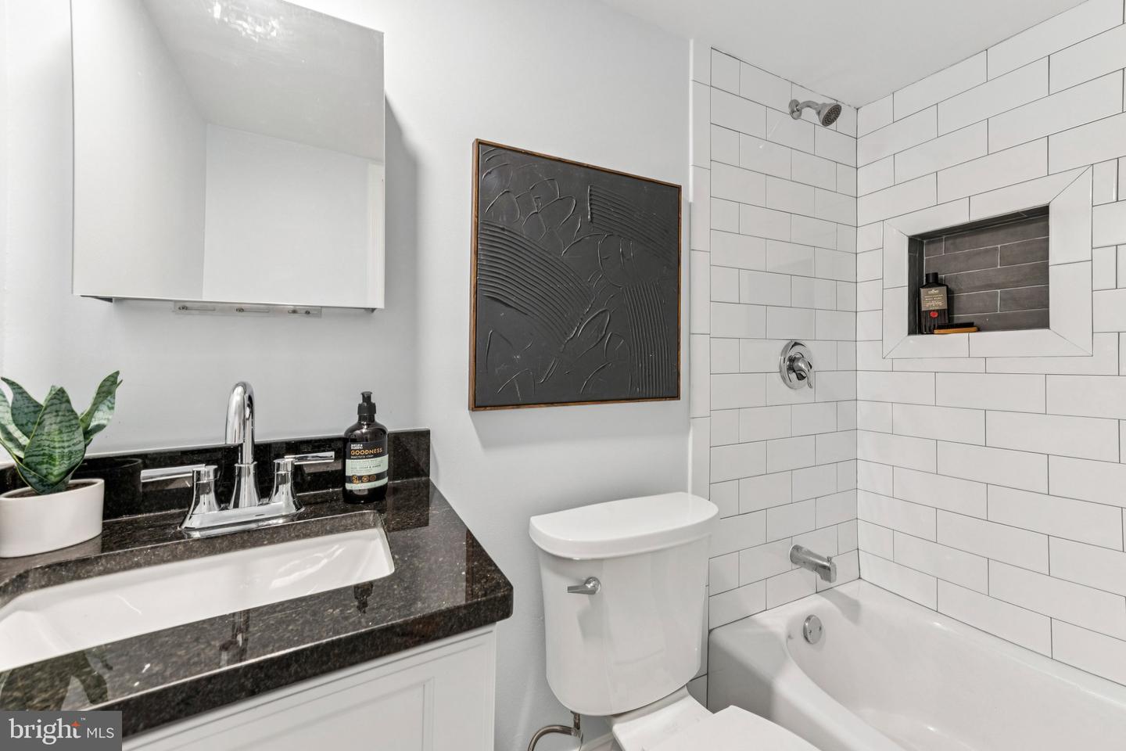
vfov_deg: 81.2
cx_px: 563
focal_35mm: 14
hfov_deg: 104.3
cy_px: 376
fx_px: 438
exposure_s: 1/5
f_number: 9
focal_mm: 14
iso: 250
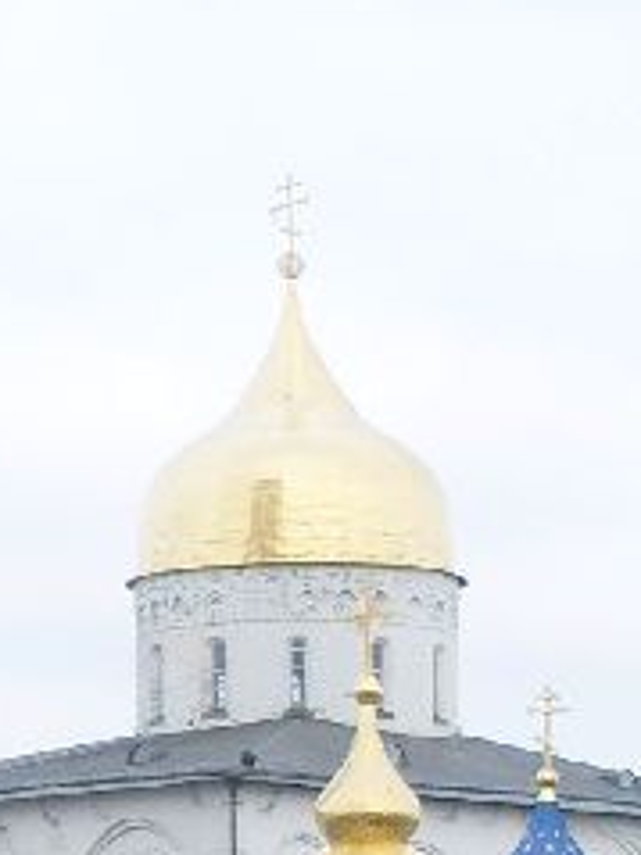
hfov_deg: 8.4
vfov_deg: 11.5
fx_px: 4201
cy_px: 946
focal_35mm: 170
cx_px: -534
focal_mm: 6.3
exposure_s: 1/250
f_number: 2.8
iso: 80
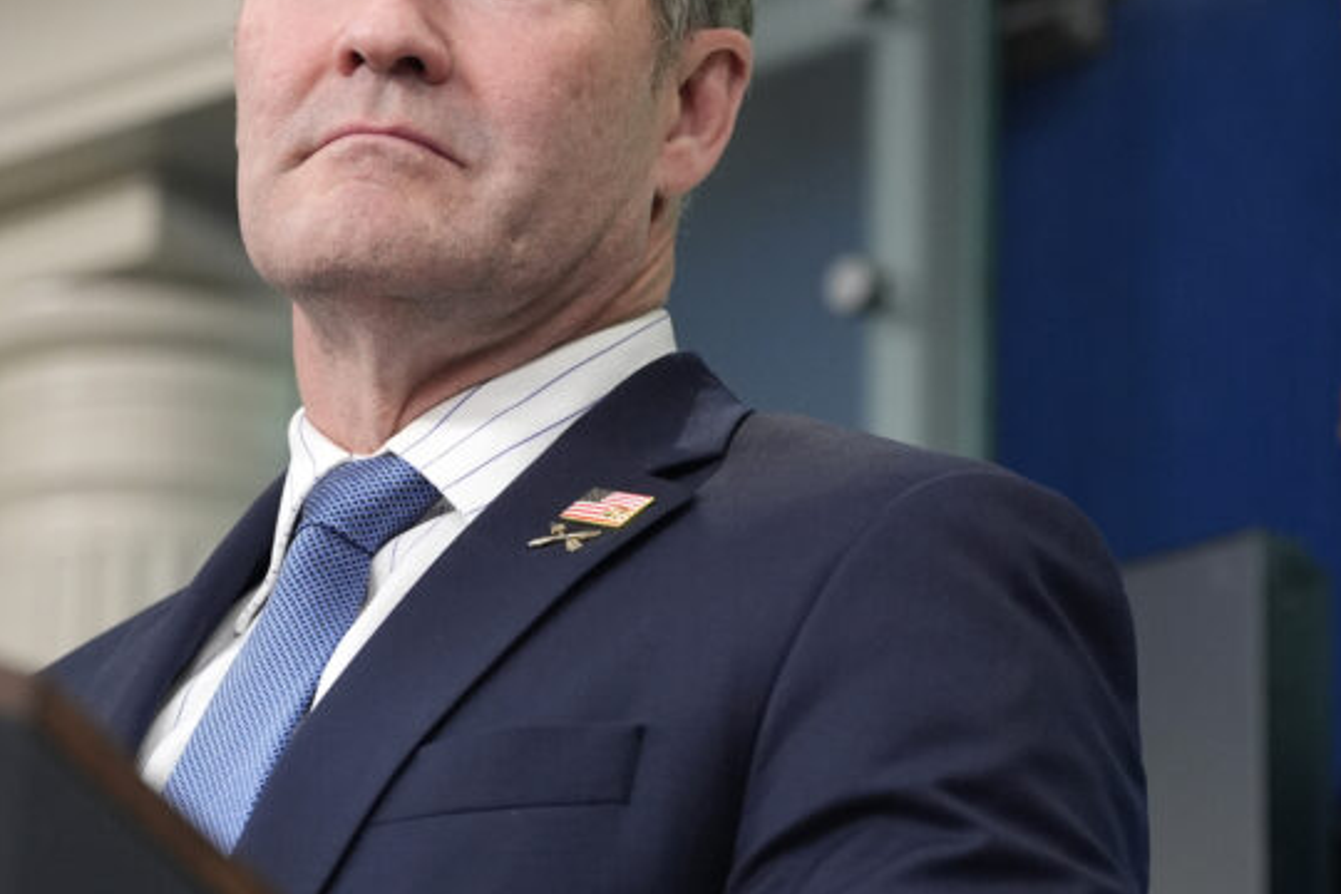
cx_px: 432
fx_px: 8902
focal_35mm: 239
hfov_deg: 8.6
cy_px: 371
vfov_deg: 5.7
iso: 2000
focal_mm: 126
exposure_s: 1/400
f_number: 4
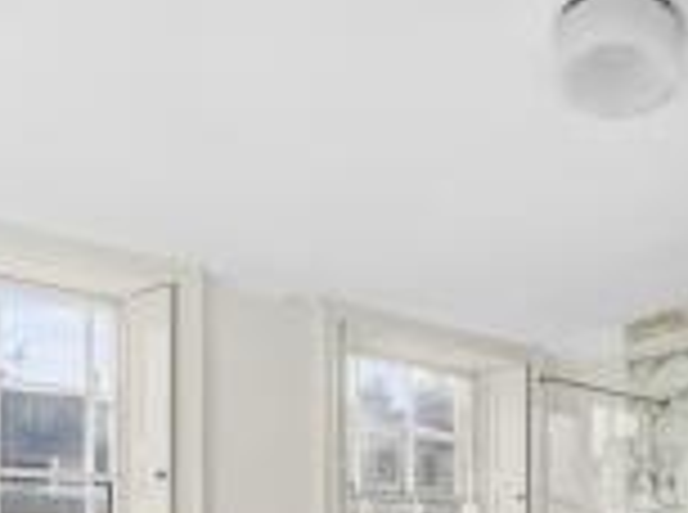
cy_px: 569
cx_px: 589
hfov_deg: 47.4
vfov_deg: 34.0
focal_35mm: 36
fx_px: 714
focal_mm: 12
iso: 100
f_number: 8
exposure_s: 1/60
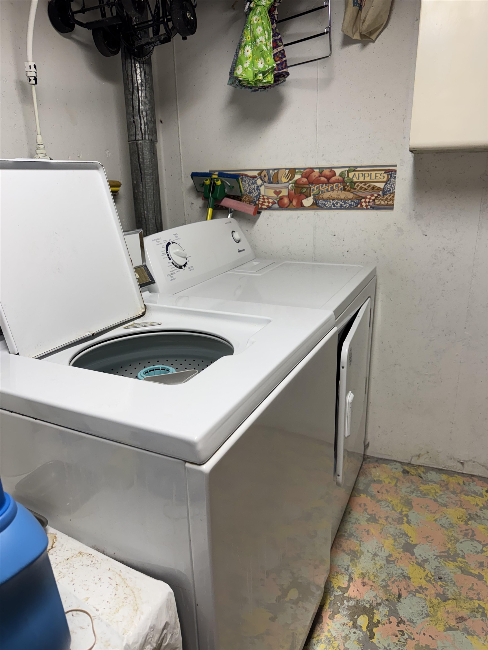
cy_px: 325
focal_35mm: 24
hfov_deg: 56.8
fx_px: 451
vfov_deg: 71.6
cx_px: 244
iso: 125
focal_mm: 6.76
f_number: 1.78
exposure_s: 1/120
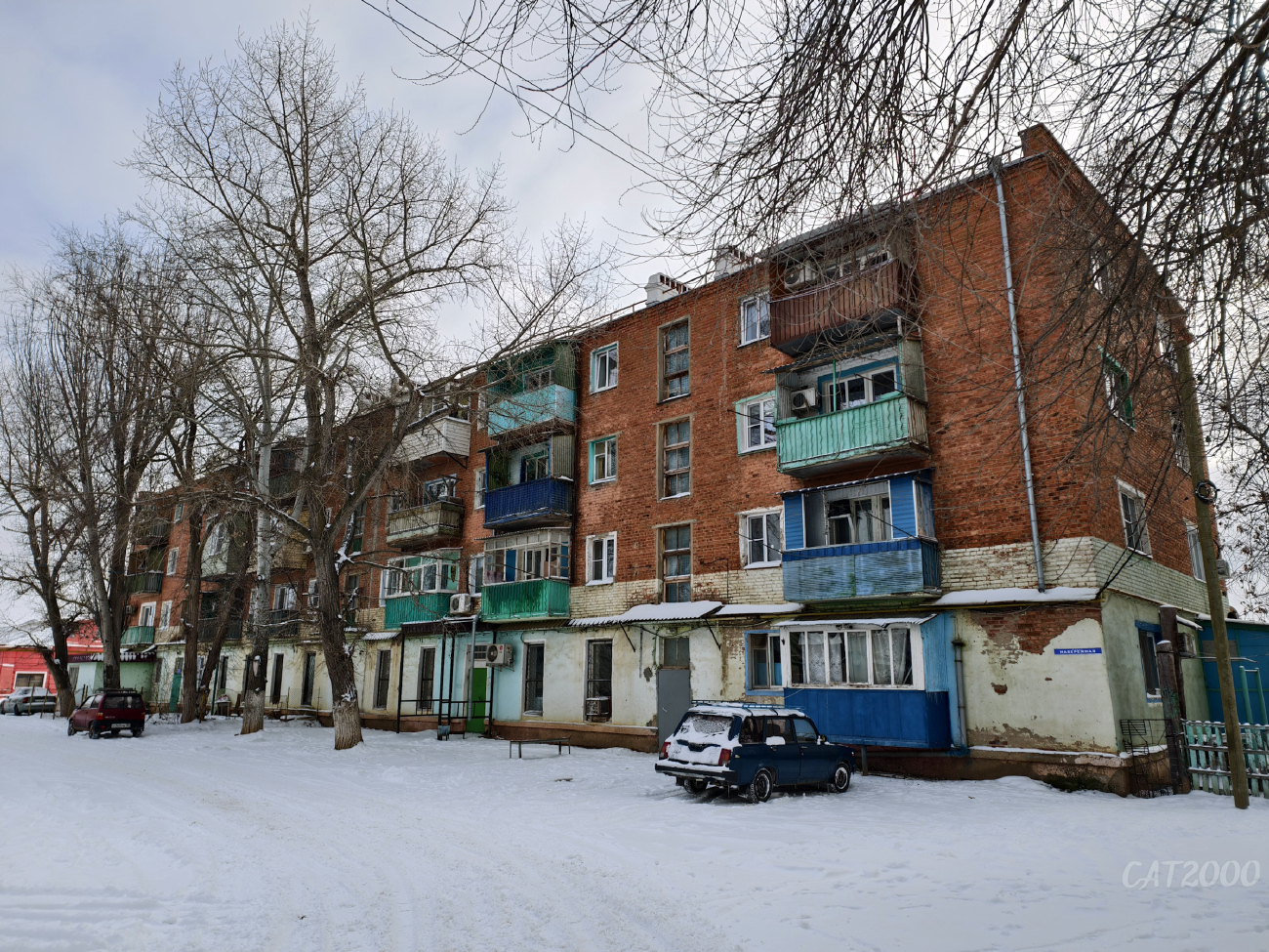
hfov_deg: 73.9
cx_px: 634
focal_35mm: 23
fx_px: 843
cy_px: 476
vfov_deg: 58.9
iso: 71
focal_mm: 6.54
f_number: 1.57
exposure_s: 1/1437
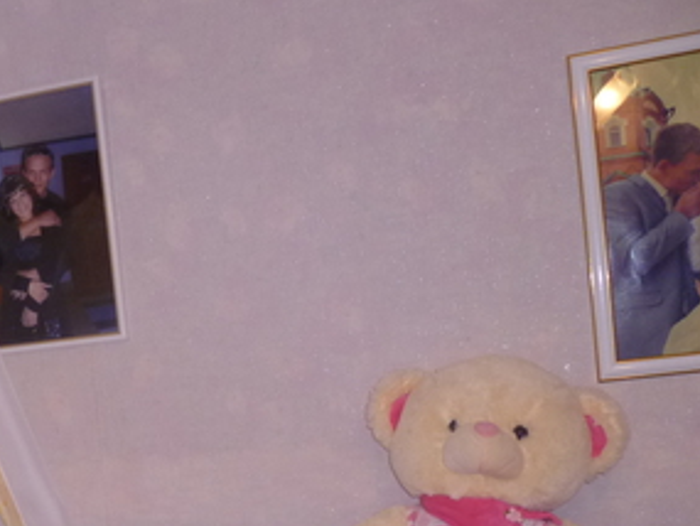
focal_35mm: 54
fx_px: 1092
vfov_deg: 26.1
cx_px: 54
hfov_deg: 33.4
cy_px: 481
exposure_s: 1/30
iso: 200
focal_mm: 5
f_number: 2.8
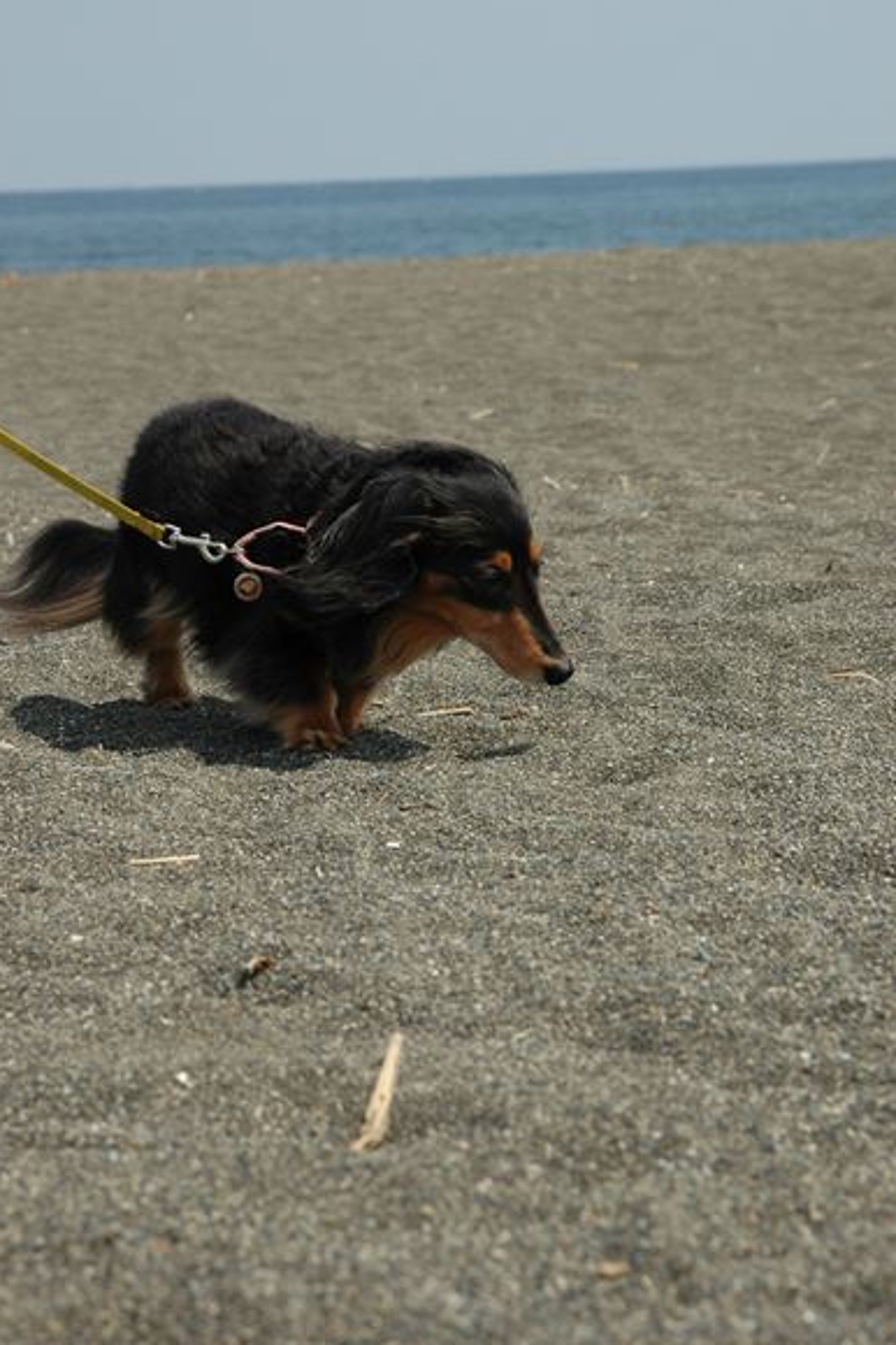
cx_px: 411
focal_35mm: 116
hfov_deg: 11.8
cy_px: 620
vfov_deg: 17.6
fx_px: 4330
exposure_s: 1/320
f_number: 9
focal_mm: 70
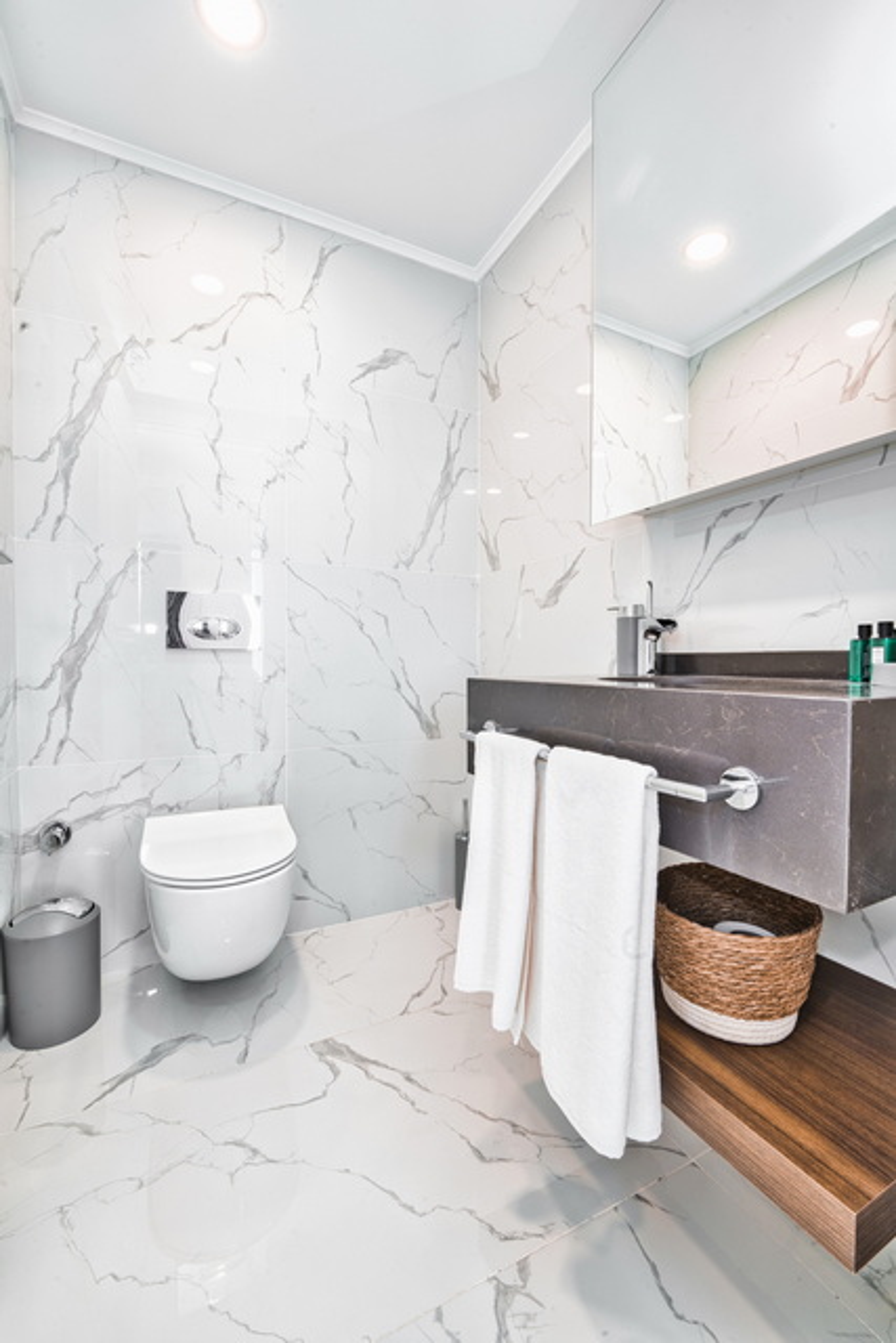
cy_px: 672
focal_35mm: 14
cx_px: 448
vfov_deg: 104.2
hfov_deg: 81.2
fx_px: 522
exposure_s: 1.6
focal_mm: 14
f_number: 16
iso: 100
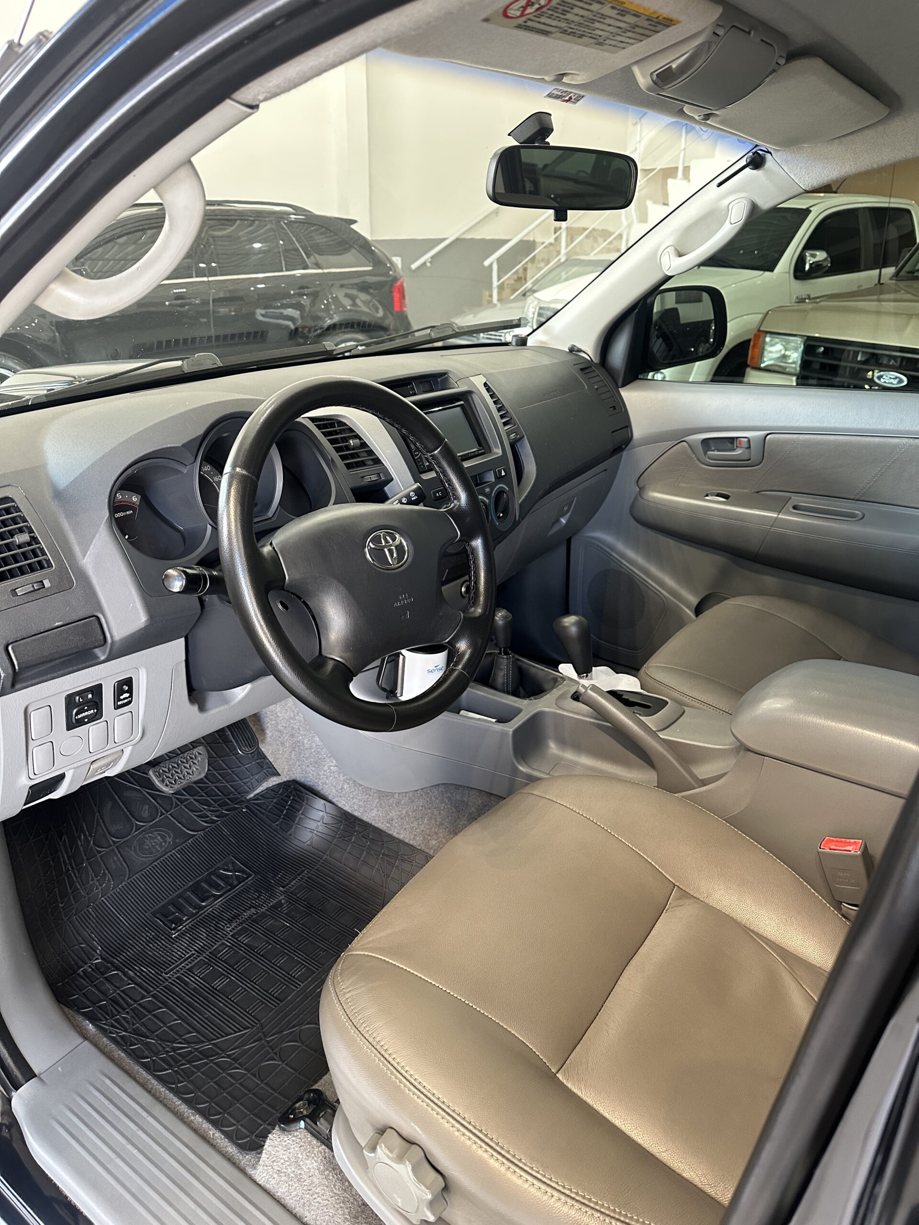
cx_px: 460
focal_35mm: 24
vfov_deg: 71.6
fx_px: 850
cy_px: 612
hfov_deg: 56.8
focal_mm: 6.86
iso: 400
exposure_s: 1/60
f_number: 1.78
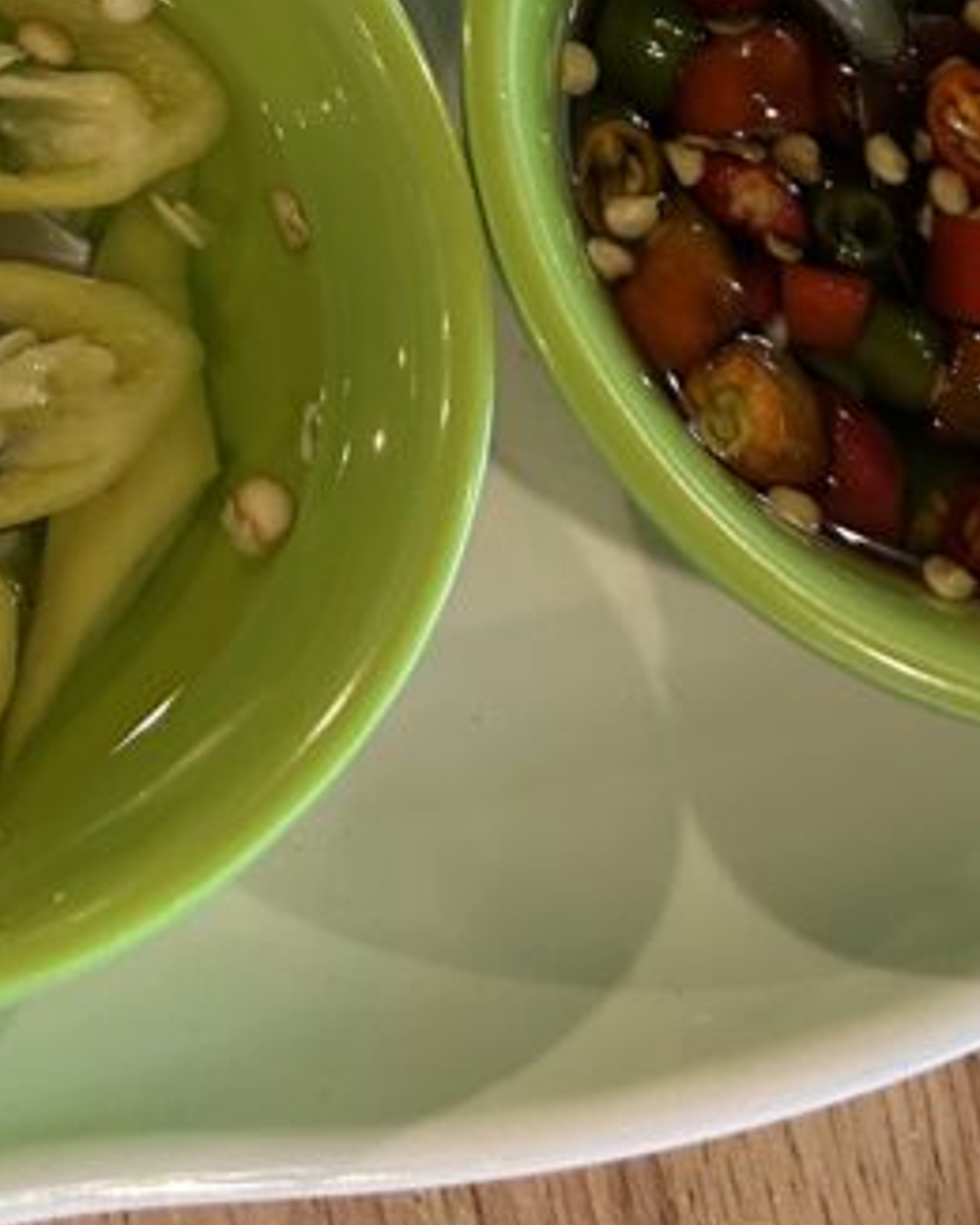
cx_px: 230
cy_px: -324
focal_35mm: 80
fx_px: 2900
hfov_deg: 19.0
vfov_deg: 21.7
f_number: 1.5
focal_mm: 5.7
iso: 250
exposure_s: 1/50
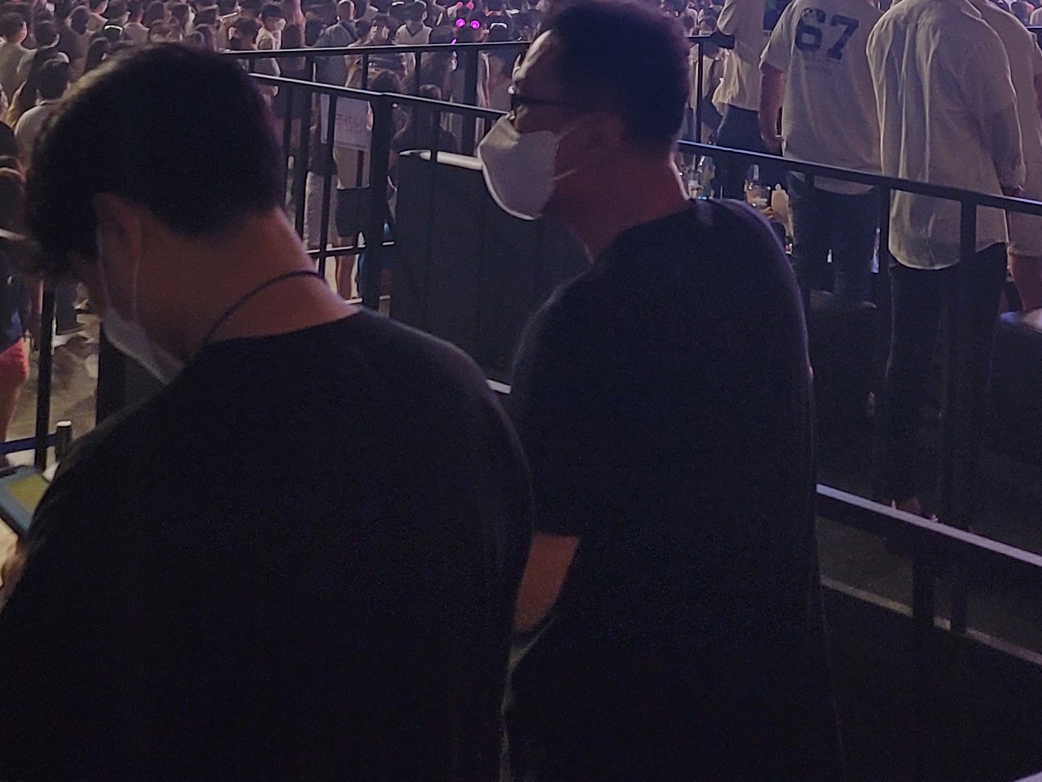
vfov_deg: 17.9
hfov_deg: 26.2
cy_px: -363
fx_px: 2228
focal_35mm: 74
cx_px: 645
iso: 200
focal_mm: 7
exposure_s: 1/120
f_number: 1.8
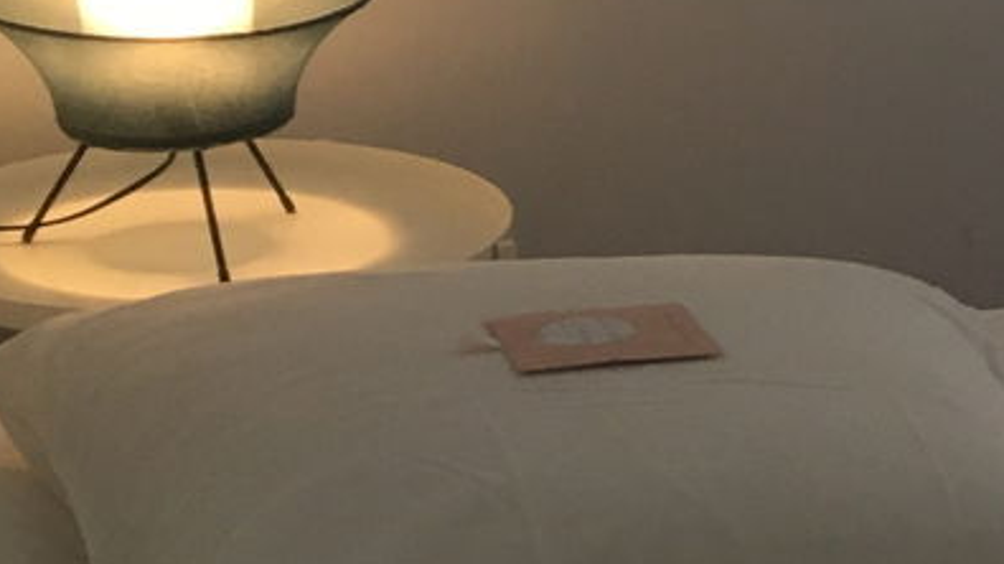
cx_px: 1965
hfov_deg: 14.2
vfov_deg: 9.5
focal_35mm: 128
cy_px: 229
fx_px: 3407
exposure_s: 1/33
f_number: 2.2
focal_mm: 4.15
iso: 100
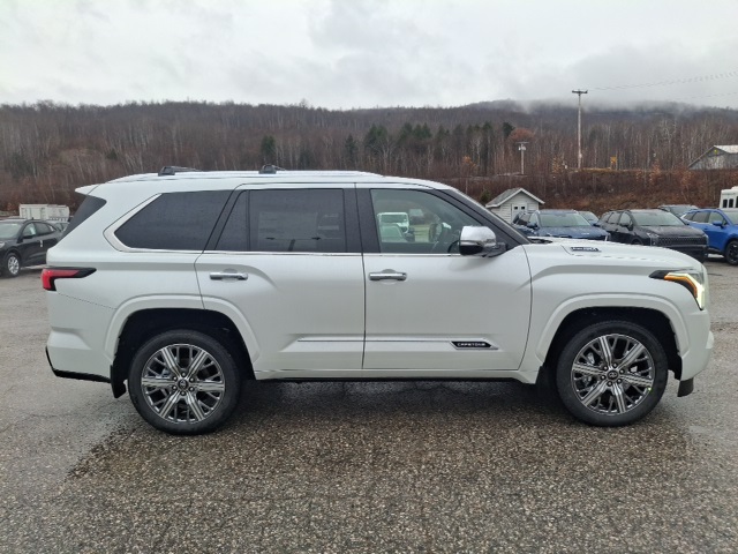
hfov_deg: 69.4
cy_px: 277
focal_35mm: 25
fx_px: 533
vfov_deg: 54.9
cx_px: 369
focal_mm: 4.69
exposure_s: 1/290
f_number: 1.8
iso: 30
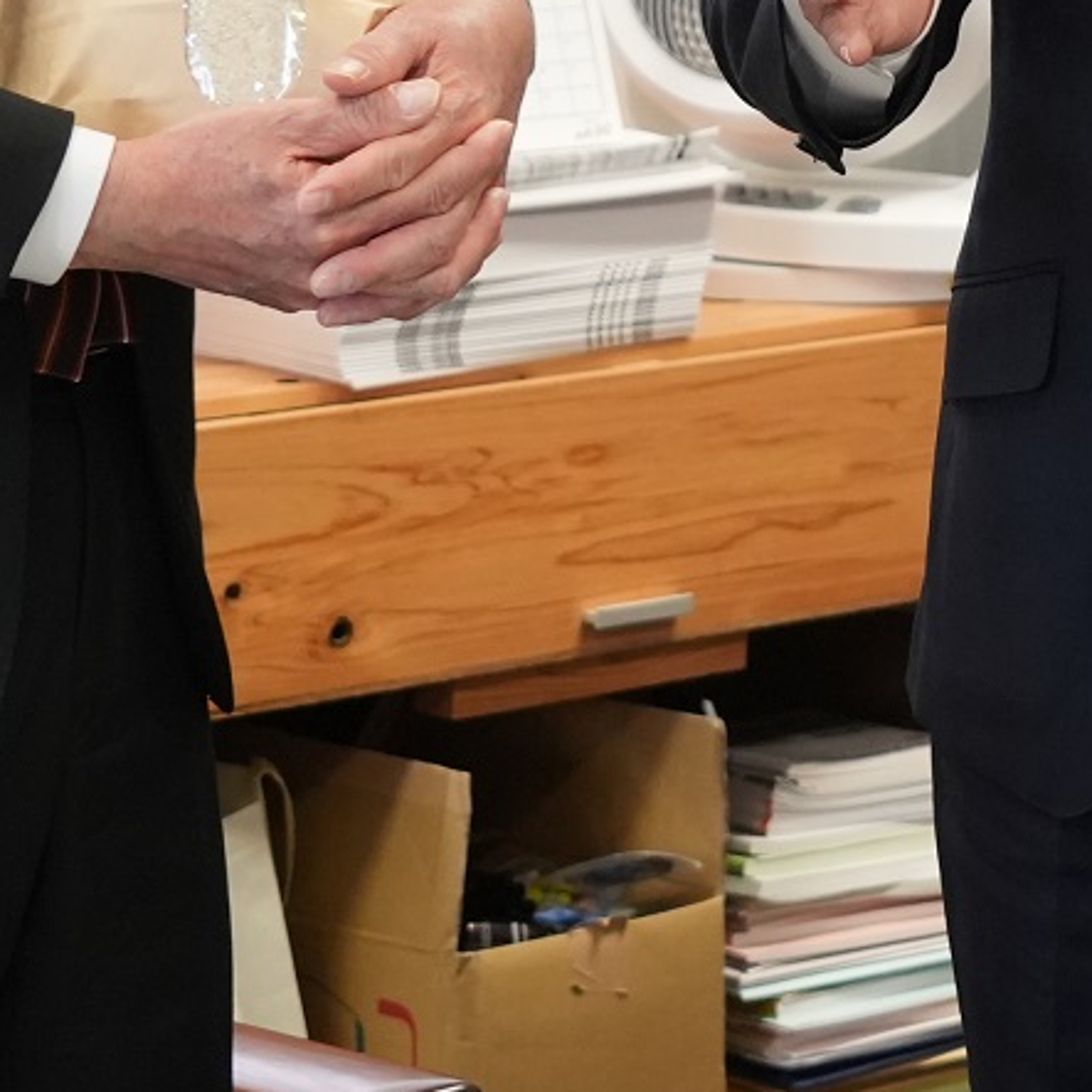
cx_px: 1553
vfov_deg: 9.0
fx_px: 6853
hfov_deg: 8.9
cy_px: -127
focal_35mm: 192
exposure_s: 1/125
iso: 3200
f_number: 5.6
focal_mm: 50
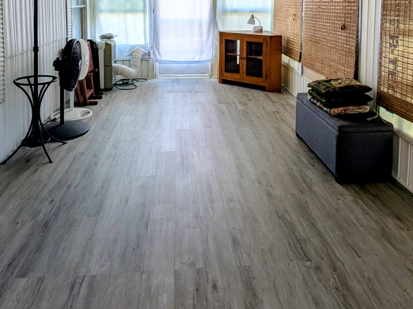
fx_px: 310
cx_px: 212
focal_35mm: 26
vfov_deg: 46.9
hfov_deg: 67.3
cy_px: 22
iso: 42
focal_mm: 2.23
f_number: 1.95
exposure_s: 1/73.6
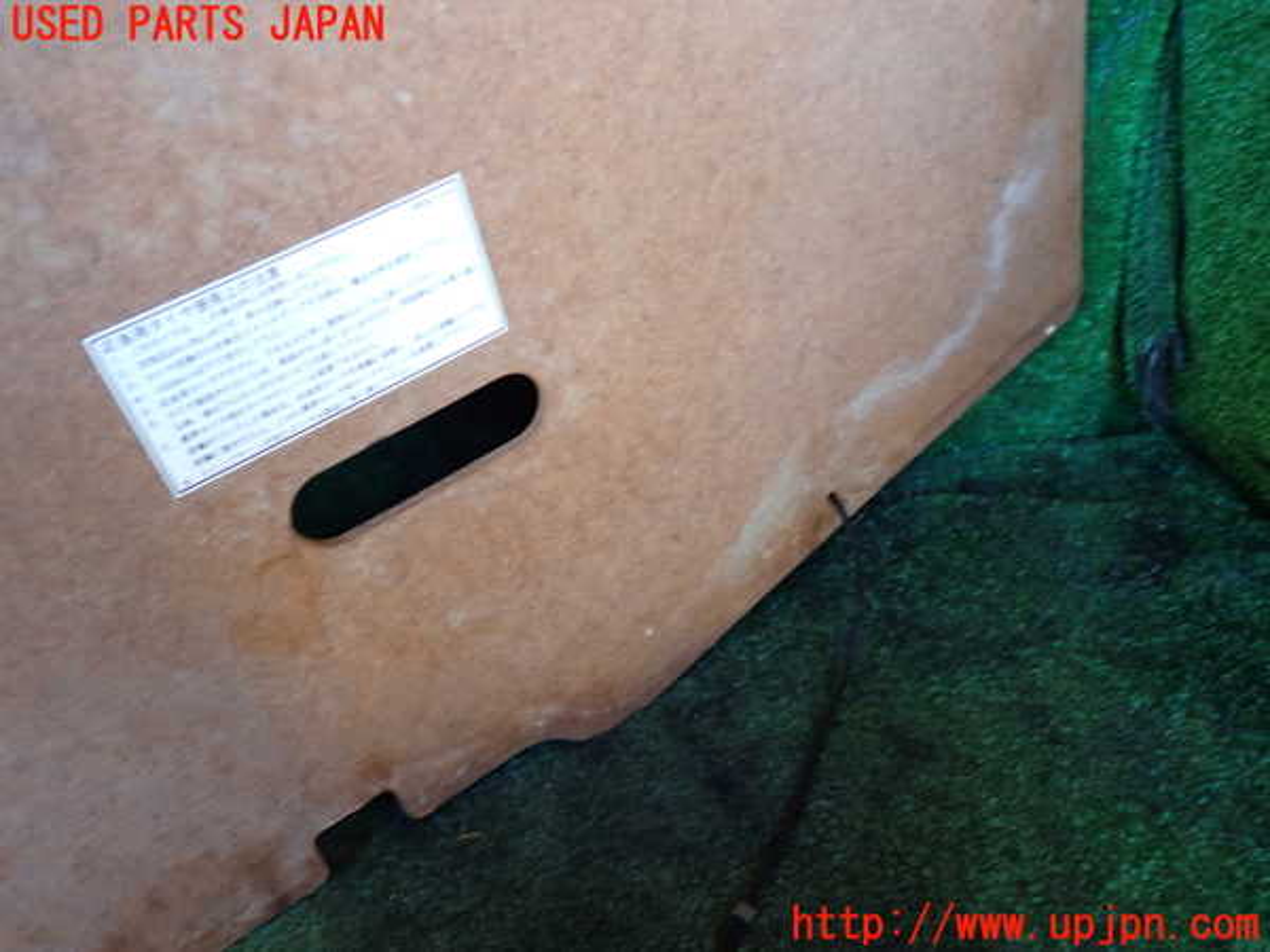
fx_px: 1101
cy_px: 476
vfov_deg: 46.8
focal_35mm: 30
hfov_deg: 60.0
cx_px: 635
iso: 250
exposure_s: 1/30
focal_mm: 5.4
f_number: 2.3
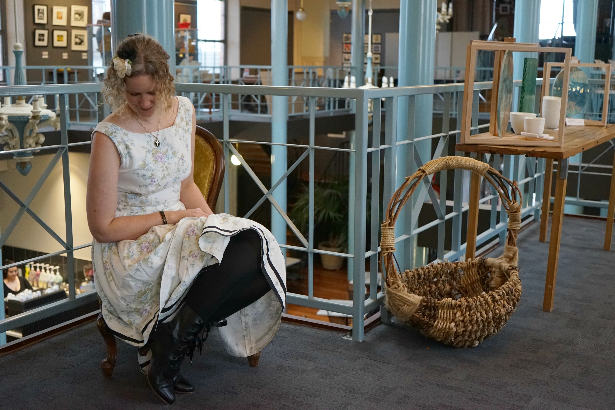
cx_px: 308
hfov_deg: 44.5
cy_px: 205
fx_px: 752
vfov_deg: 30.5
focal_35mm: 44
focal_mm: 44
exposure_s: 1/160
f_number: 4.5
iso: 4000
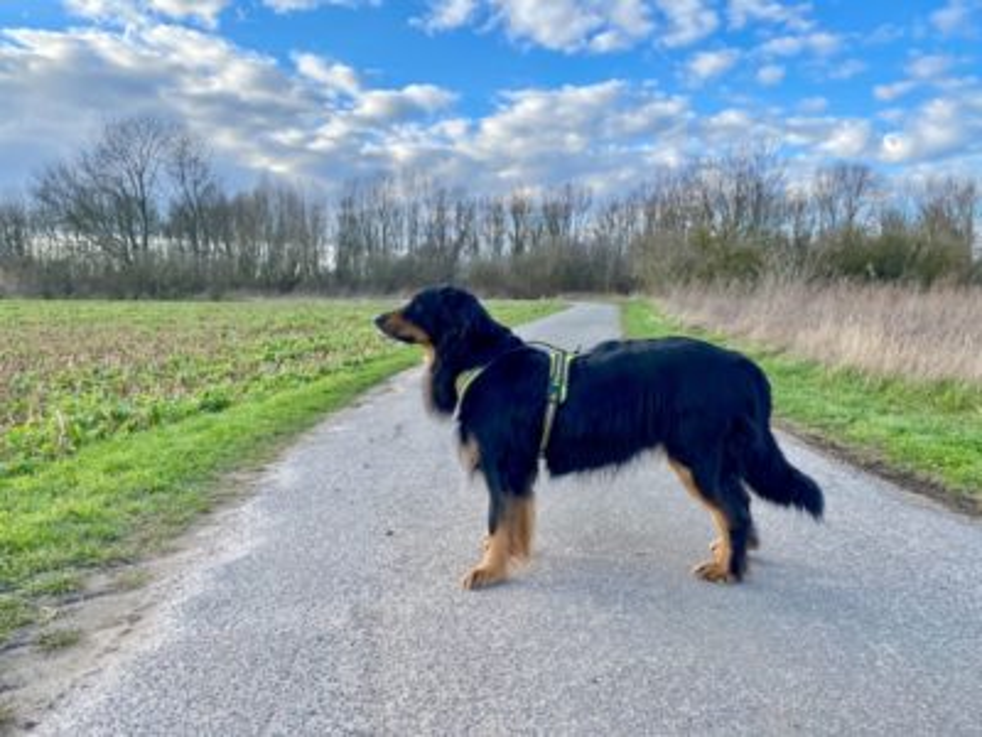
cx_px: 491
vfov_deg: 53.1
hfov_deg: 67.3
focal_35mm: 26
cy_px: 368
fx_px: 738
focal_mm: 4.25
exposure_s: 1/871
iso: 32
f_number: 1.8
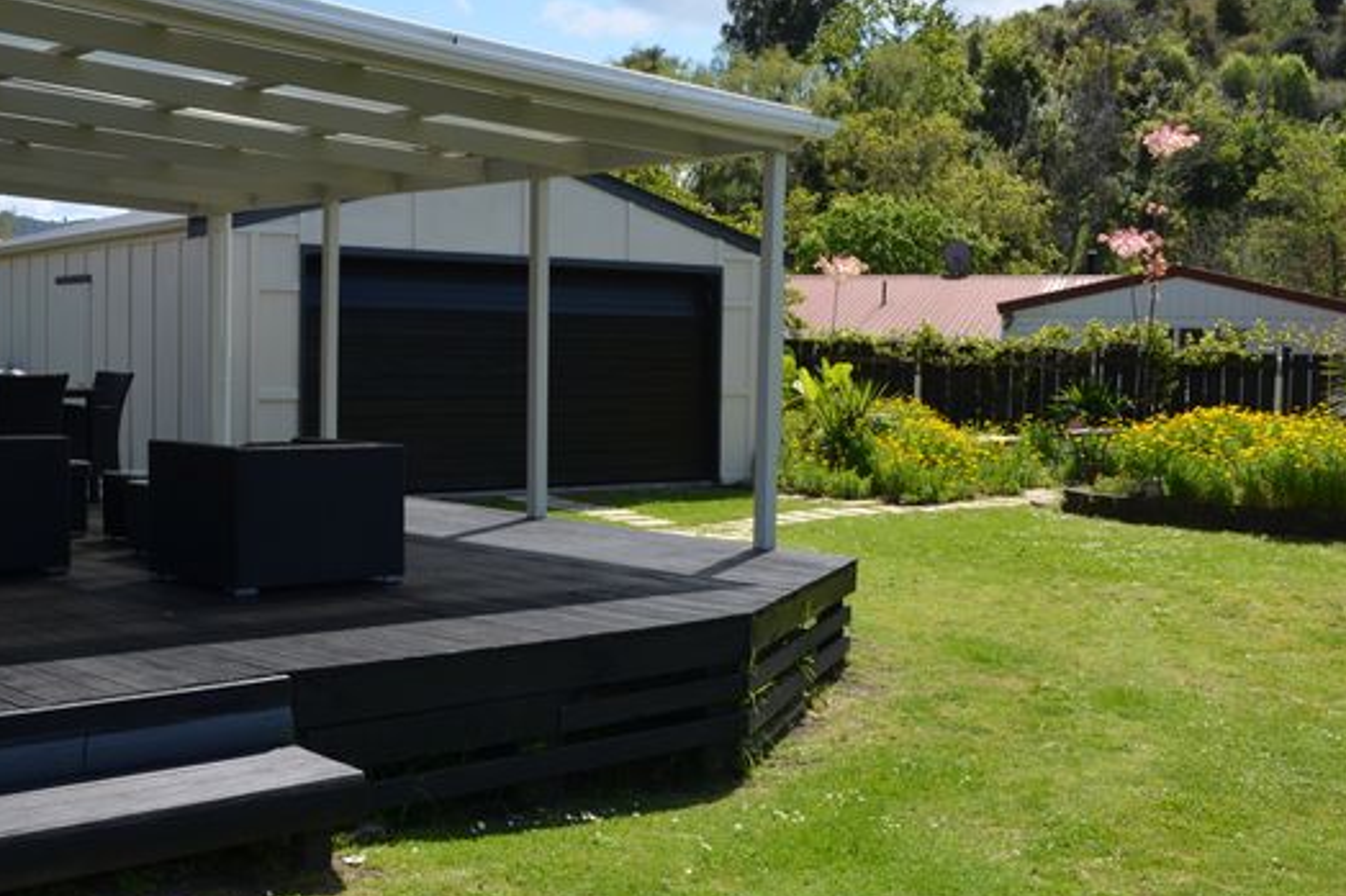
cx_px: 629
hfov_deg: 44.5
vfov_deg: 30.5
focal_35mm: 44
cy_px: 439
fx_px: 1644
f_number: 8
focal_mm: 20
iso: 100
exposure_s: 1/250
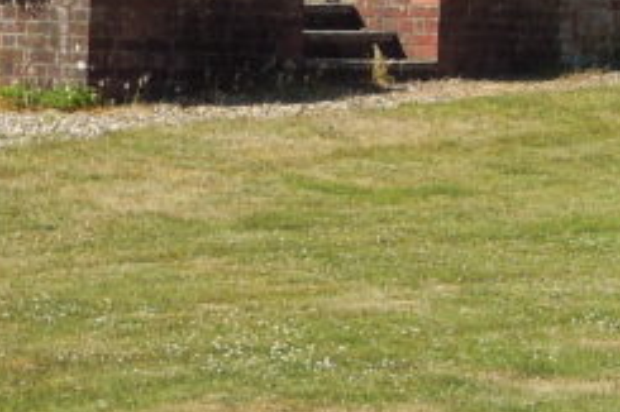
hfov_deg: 8.5
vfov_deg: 5.6
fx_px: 4113
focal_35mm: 239
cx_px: -190
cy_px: -349
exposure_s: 1/1250
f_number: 4
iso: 160
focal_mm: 9.9
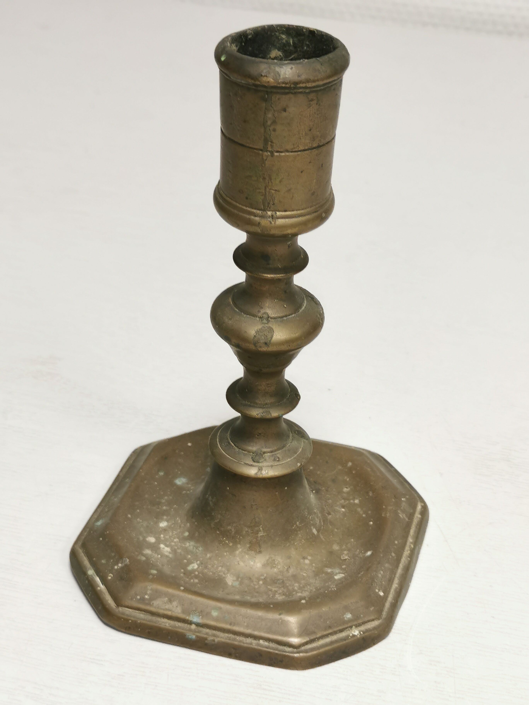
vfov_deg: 29.4
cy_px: 352
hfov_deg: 22.3
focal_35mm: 66
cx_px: 264
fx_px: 1345
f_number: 1.8
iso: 125
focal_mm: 5.58
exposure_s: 1/50
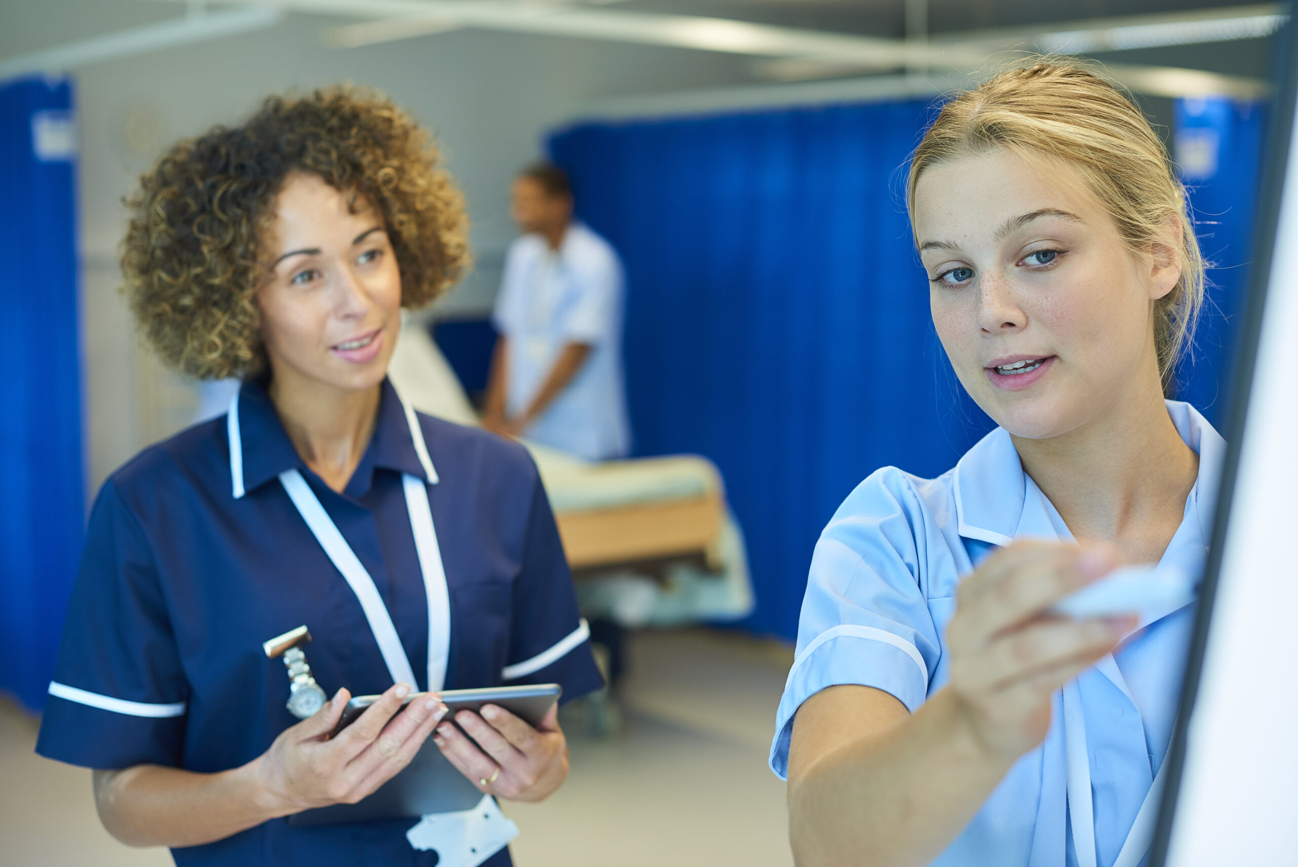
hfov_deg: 39.6
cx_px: 649
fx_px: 1803
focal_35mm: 50
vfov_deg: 27.0
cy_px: 434
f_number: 3.2
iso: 500
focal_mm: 50
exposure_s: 1/160
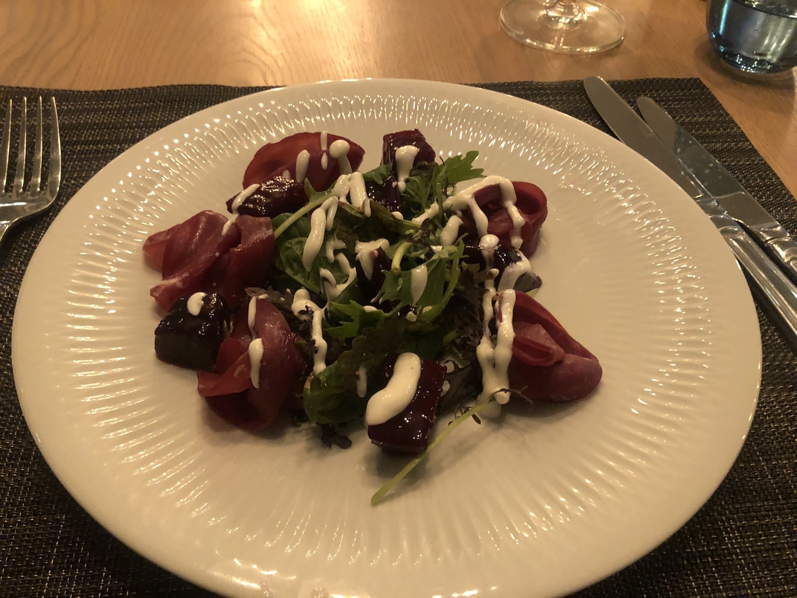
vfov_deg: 49.7
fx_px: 645
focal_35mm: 28
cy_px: 299
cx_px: 398
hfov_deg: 63.4
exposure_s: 1/5
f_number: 1.8
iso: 80
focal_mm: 3.99
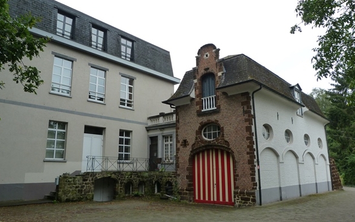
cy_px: 107
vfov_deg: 46.0
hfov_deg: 68.4
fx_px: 261
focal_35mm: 27
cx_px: 177
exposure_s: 1/125
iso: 125
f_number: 3.6
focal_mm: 4.5
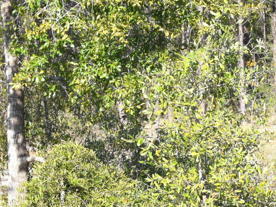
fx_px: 1092
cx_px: 363
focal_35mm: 137
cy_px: 150
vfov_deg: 10.8
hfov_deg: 13.8
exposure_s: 1/400
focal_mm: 28
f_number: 10
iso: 200
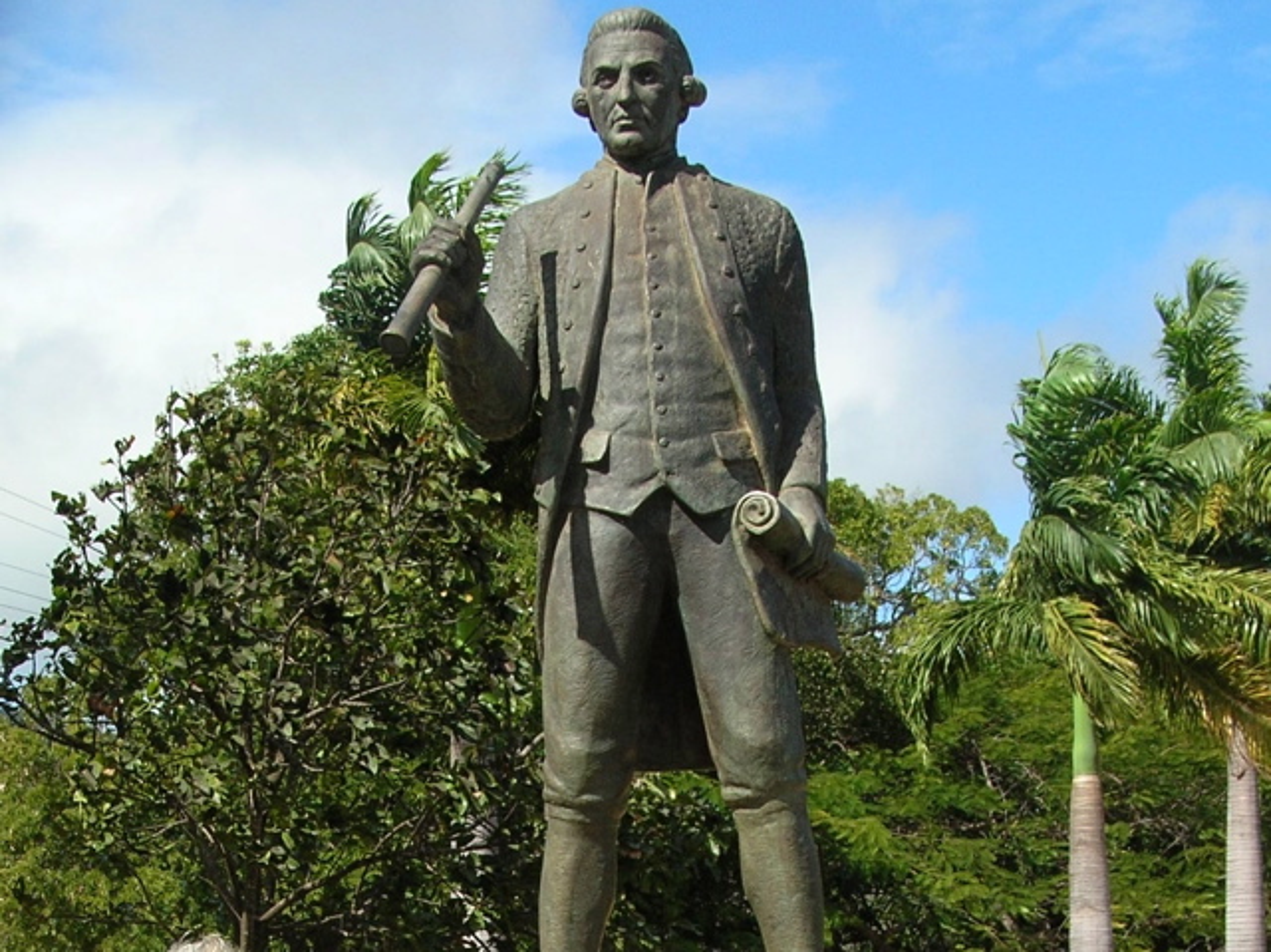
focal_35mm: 47
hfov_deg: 40.5
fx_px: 1724
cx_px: 636
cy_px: 476
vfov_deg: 30.8
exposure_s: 1/462
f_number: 4.1
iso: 50
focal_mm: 7.8
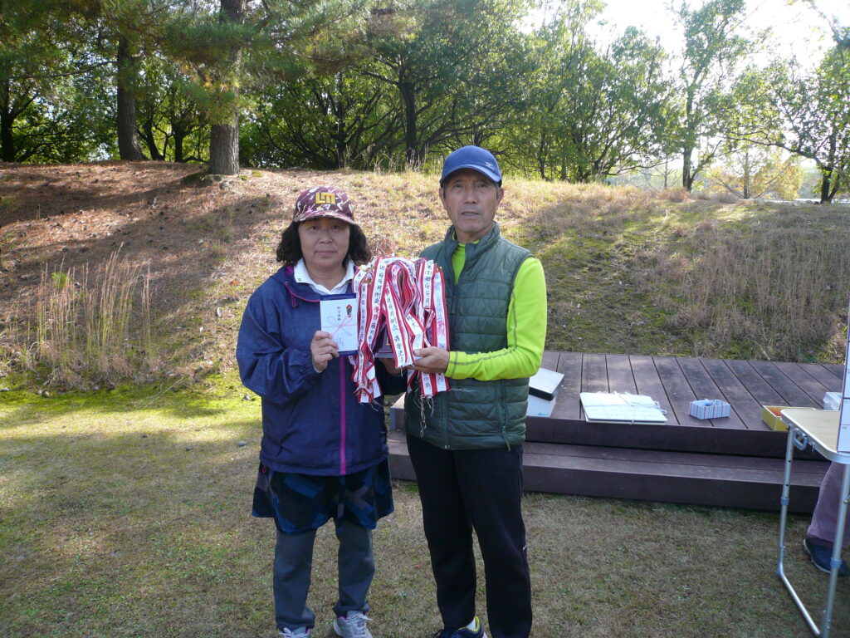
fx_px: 688
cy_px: 319
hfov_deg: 63.4
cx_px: 425
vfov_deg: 49.7
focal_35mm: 28
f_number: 2.8
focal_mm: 4.6
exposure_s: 1/250
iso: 100
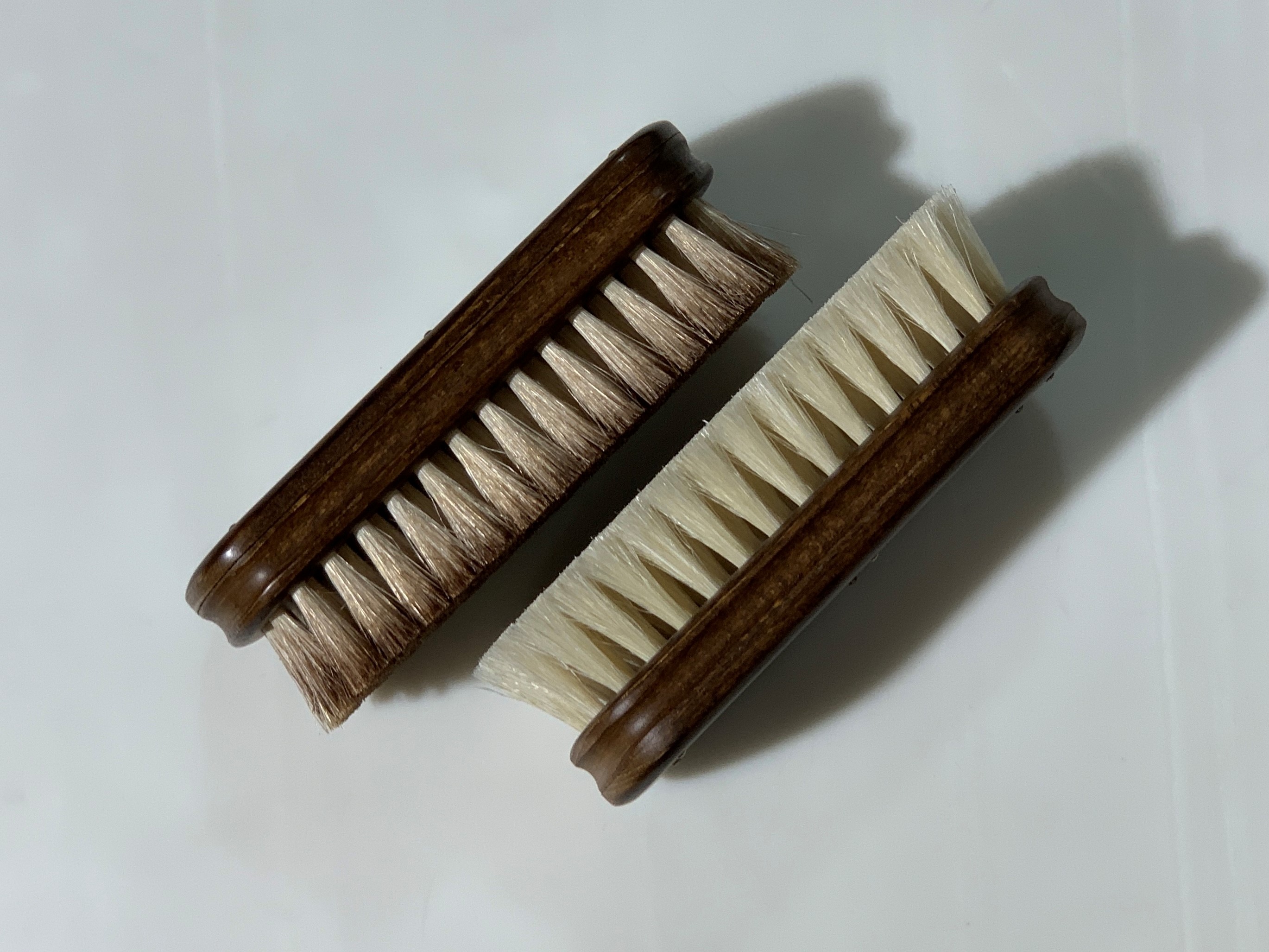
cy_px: 476
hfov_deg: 36.8
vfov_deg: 28.0
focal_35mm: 52
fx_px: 1906
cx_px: 634
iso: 40
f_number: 2.4
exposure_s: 1/100
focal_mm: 6
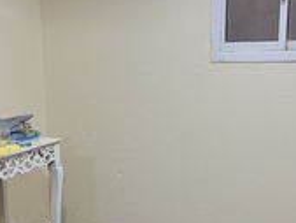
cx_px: 132
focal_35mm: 65
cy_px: 180
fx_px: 556
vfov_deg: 22.3
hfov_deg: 29.8
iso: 160
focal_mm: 6.76
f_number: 1.78
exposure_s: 1/60
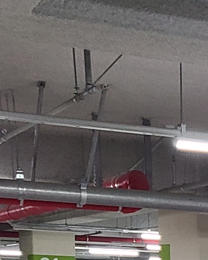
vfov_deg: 12.0
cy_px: 455
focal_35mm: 149
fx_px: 1147
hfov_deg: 9.4
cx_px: 466
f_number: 1.8
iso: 200
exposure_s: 1/40
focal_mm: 5.4
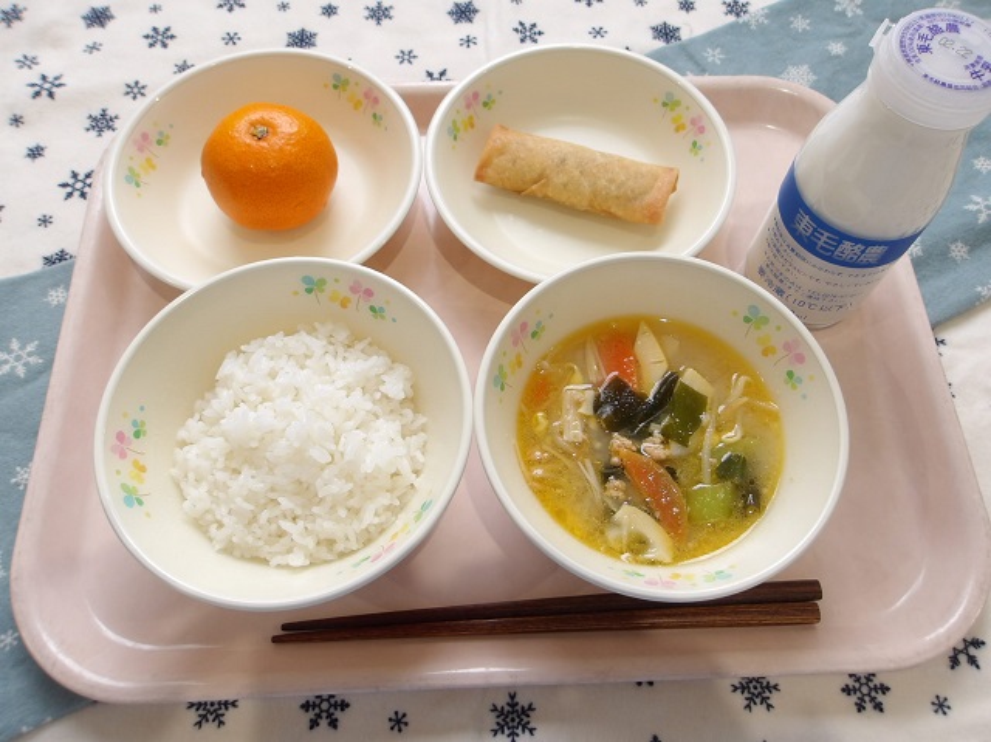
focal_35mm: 27
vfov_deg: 51.3
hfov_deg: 65.4
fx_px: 772
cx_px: 496
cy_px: 371
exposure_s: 1/44
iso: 100
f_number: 3
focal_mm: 4.9
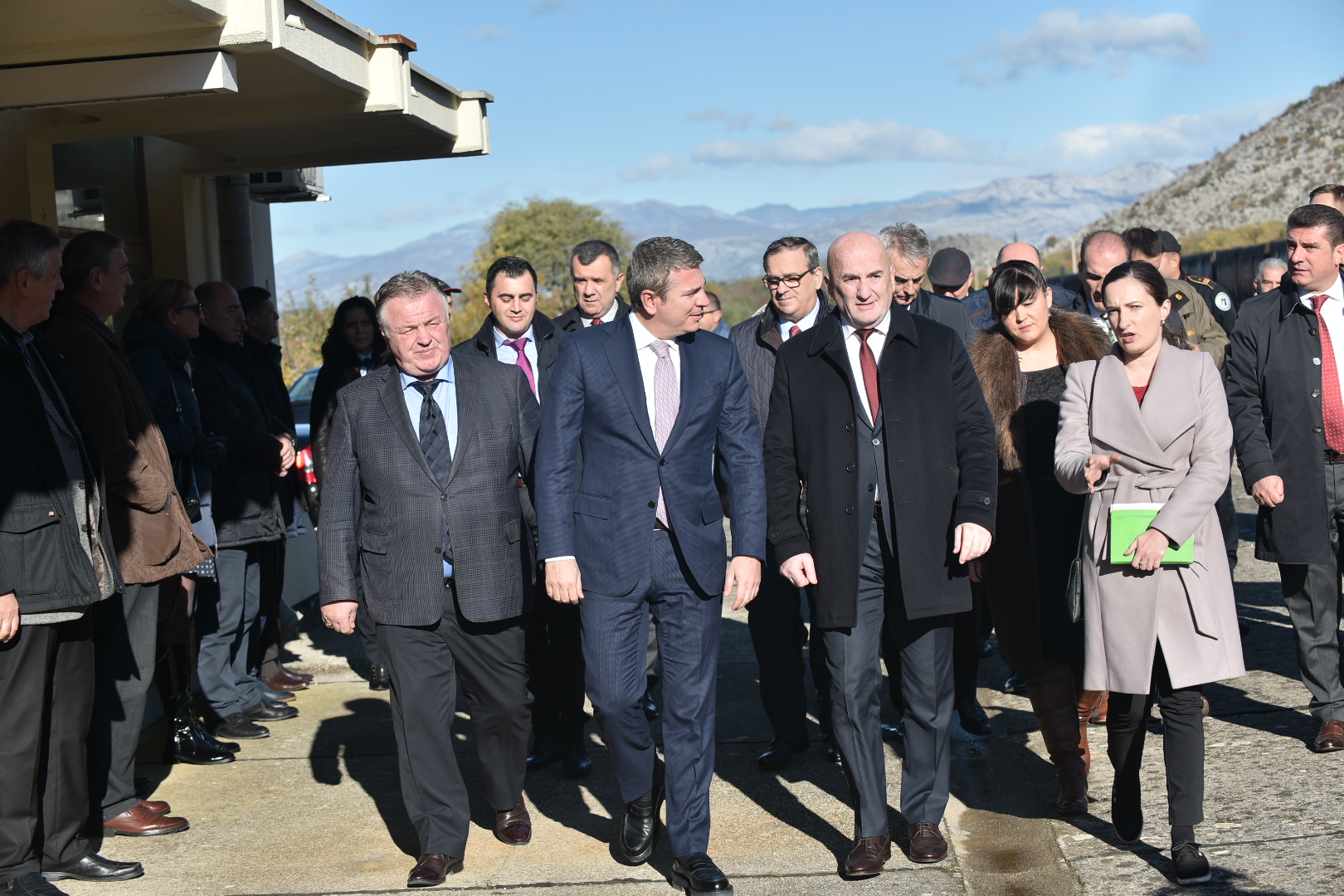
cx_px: 672
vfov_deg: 19.5
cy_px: 448
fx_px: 2613
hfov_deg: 28.8
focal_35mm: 70
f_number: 5.6
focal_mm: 70
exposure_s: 1/640
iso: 100
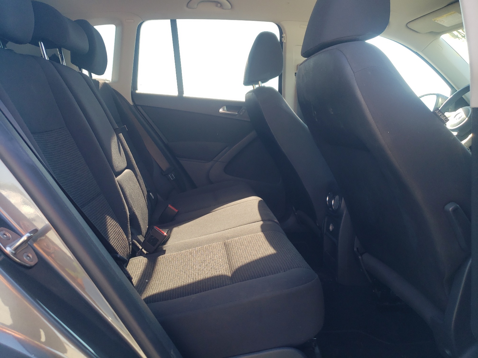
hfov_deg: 67.3
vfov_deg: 53.1
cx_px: 239
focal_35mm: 26
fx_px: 359
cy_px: 179
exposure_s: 1/189
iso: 50
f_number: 1.5
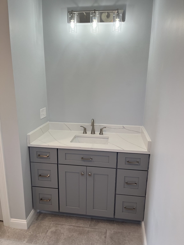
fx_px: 184
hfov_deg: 53.1
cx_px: 92
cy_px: 122
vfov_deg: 67.3
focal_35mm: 26
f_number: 1.6
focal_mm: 5.1
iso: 40
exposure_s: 1/153
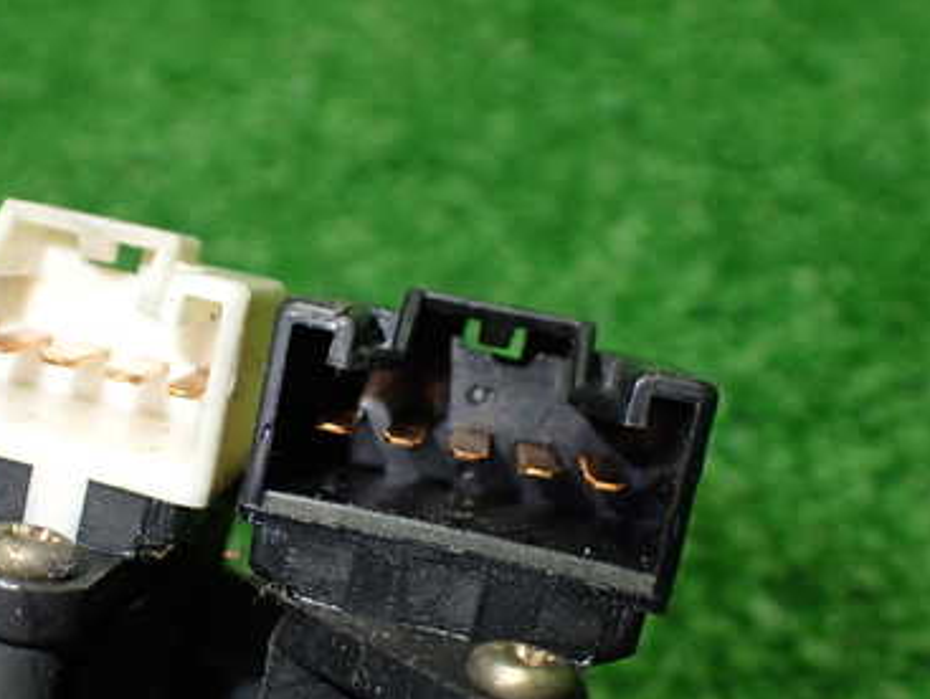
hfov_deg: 38.3
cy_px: 425
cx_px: 281
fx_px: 1318
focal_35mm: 49
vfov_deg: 29.6
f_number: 2.3
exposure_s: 1/125
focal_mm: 5.4
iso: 320
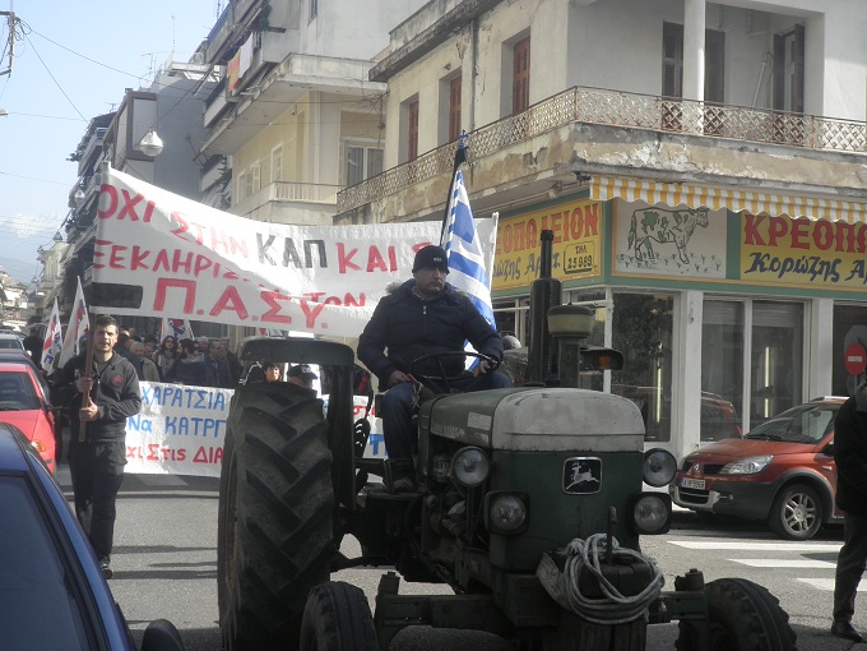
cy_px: 326
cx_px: 434
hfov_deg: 36.2
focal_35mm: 53
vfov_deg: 27.5
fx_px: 1327
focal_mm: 9.6
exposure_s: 1/200
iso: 64
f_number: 4.8
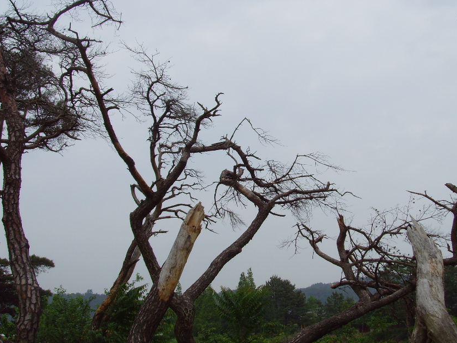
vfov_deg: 30.3
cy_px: 158
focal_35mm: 48
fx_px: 634
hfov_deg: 39.5
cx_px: 266
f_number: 6.3
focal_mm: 6.6
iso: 80
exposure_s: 1/500
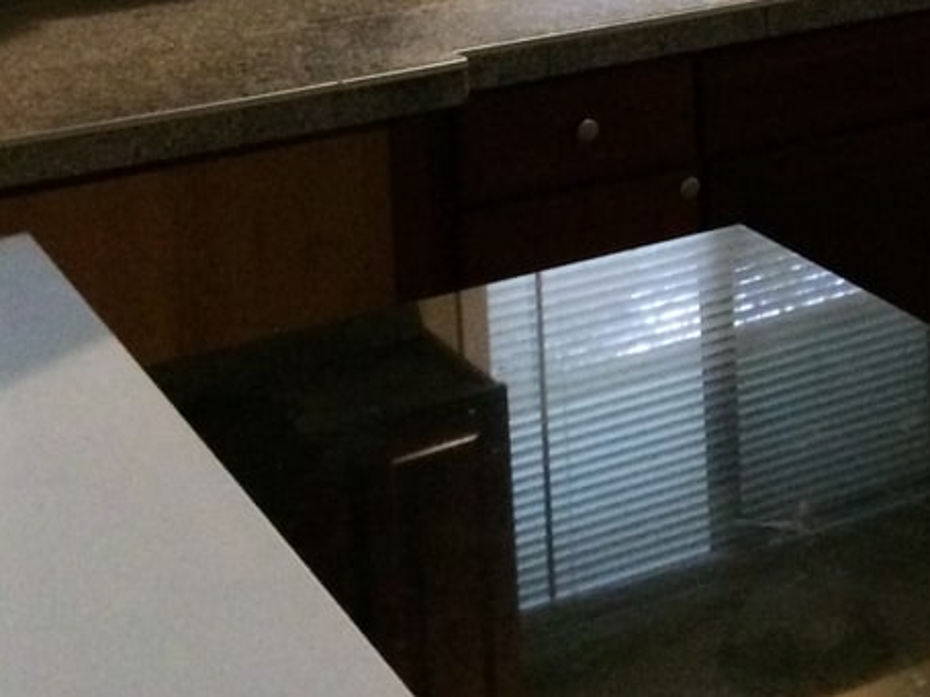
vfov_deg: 16.1
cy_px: -307
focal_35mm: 85
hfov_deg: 21.6
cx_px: 1078
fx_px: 2283
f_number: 2.2
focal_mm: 4.15
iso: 320
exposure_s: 1/30
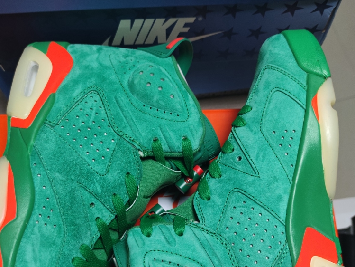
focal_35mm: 41
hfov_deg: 45.8
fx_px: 421
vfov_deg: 34.7
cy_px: 188
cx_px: 172
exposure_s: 1/100
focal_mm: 6.72
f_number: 1.69
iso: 313
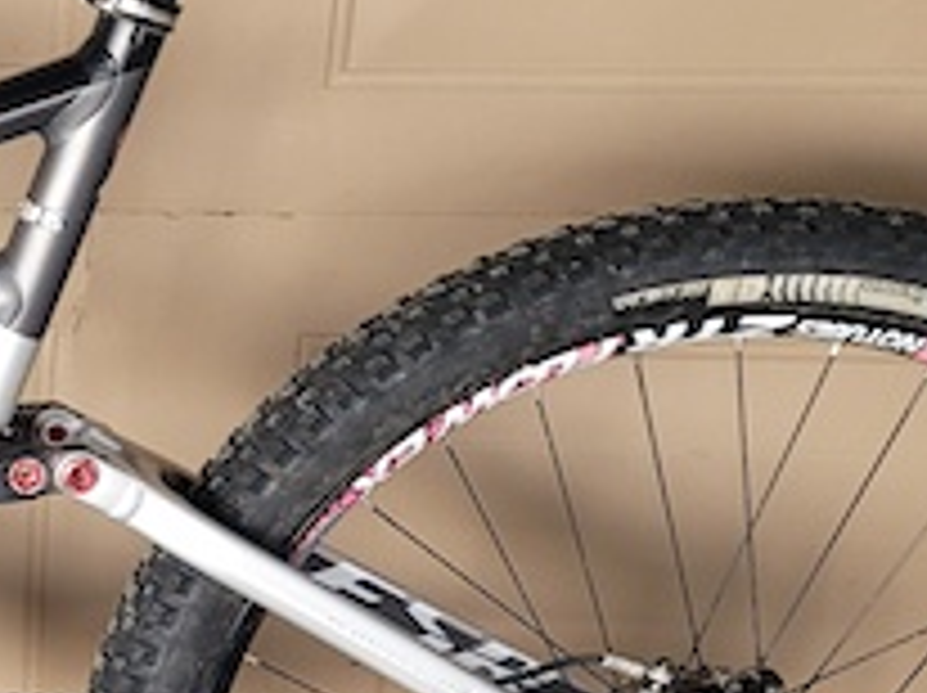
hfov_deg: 17.5
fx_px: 2702
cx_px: -454
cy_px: 513
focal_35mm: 101
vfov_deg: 14.6
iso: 100
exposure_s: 1/120
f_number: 1.8
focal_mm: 5.4
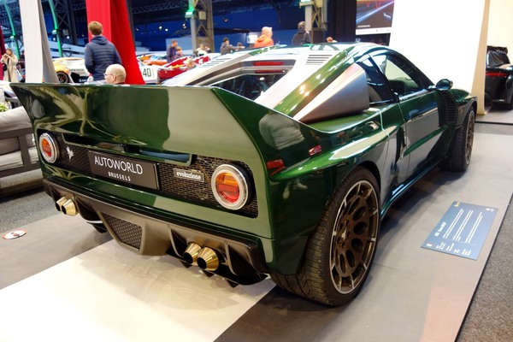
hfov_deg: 65.5
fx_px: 399
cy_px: 171
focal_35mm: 28
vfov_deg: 46.4
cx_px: 256
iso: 160
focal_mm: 10.4
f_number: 1.8
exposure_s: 1/30
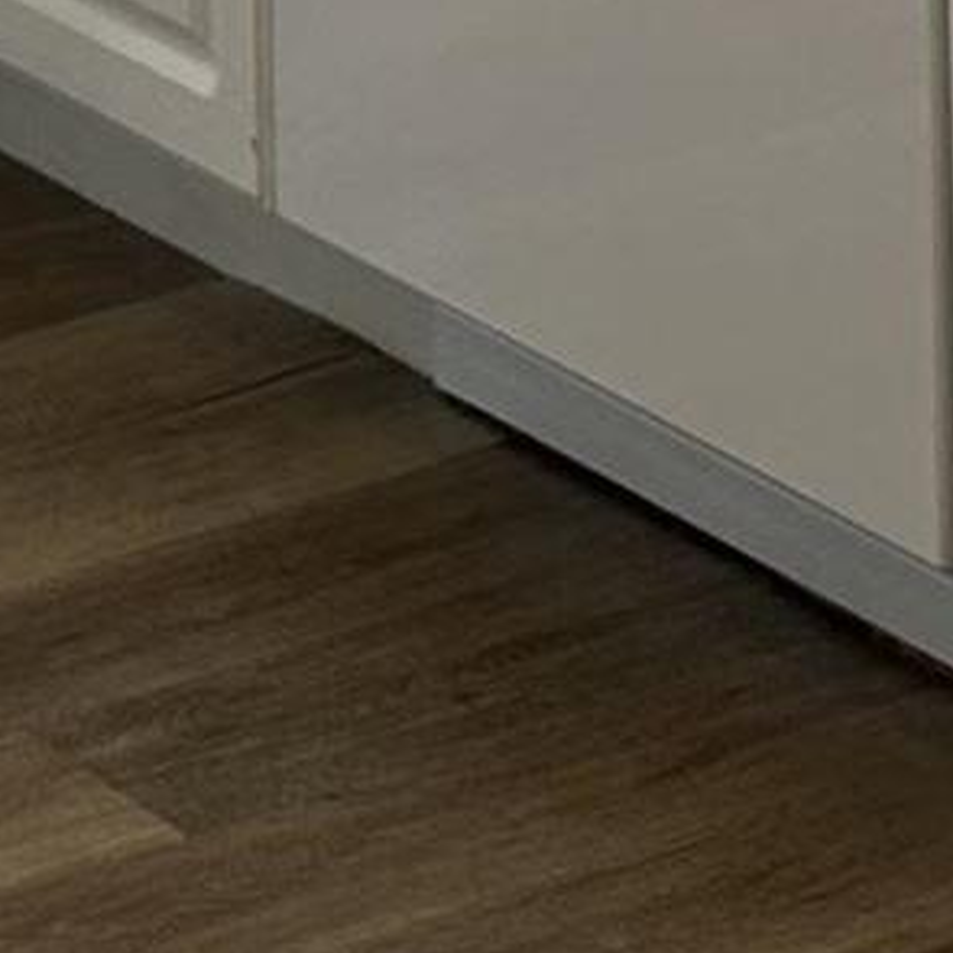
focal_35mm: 222
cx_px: 1267
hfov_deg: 7.8
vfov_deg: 7.2
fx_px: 6915
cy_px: -1728
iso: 80
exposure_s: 1/120
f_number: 1.78
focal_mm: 6.86
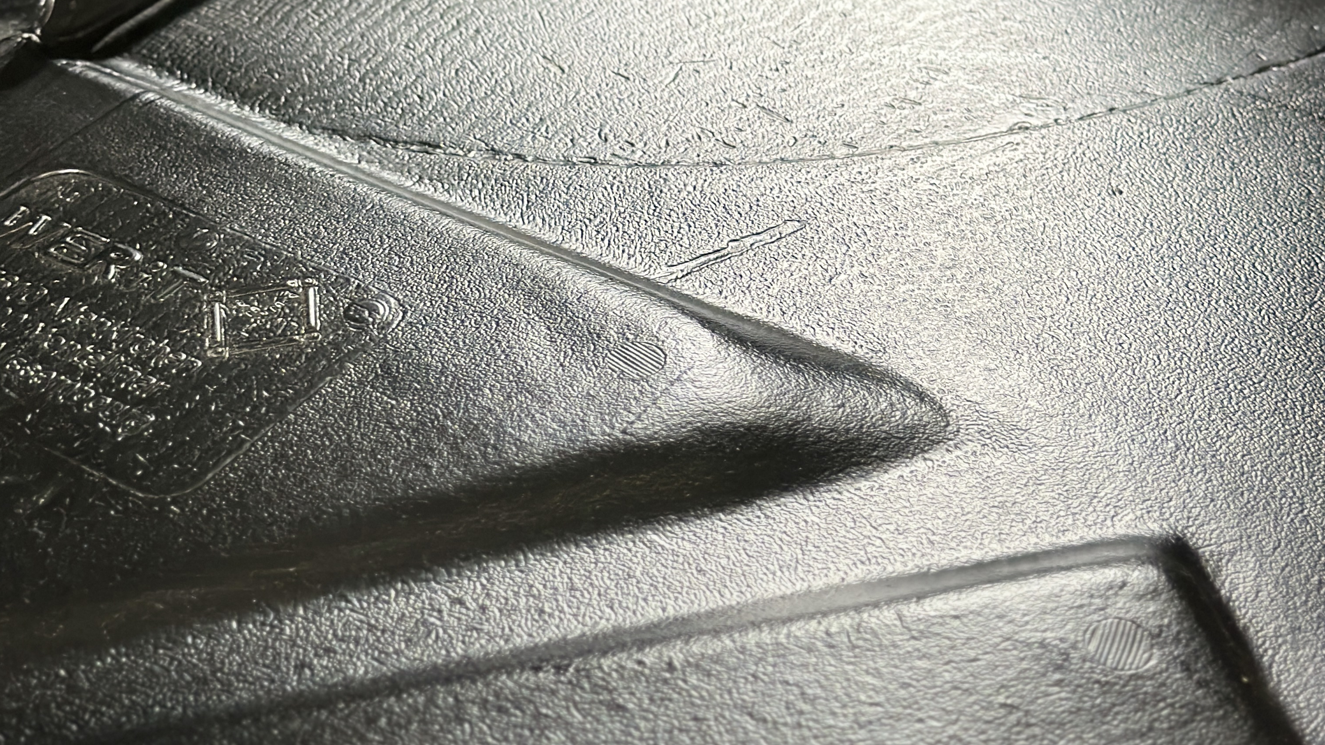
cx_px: 661
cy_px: 162
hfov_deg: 30.2
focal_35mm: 70
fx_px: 2459
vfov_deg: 17.1
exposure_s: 1/50
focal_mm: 6.86
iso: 250
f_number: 1.78
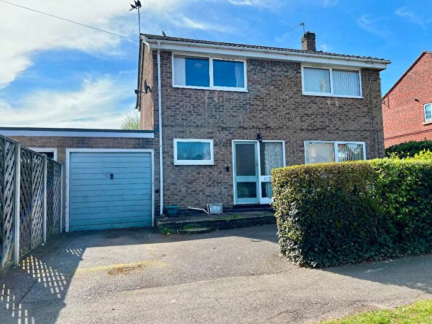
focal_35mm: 26
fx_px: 324
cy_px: 162
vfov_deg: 53.1
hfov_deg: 67.3
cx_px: 216
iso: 50
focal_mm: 5.7
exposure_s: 1/2083
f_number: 1.5
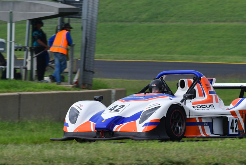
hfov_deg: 4.6
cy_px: 83
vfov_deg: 3.1
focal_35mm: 449
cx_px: 137
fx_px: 3069
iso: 800
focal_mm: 250
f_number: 11
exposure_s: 1/640
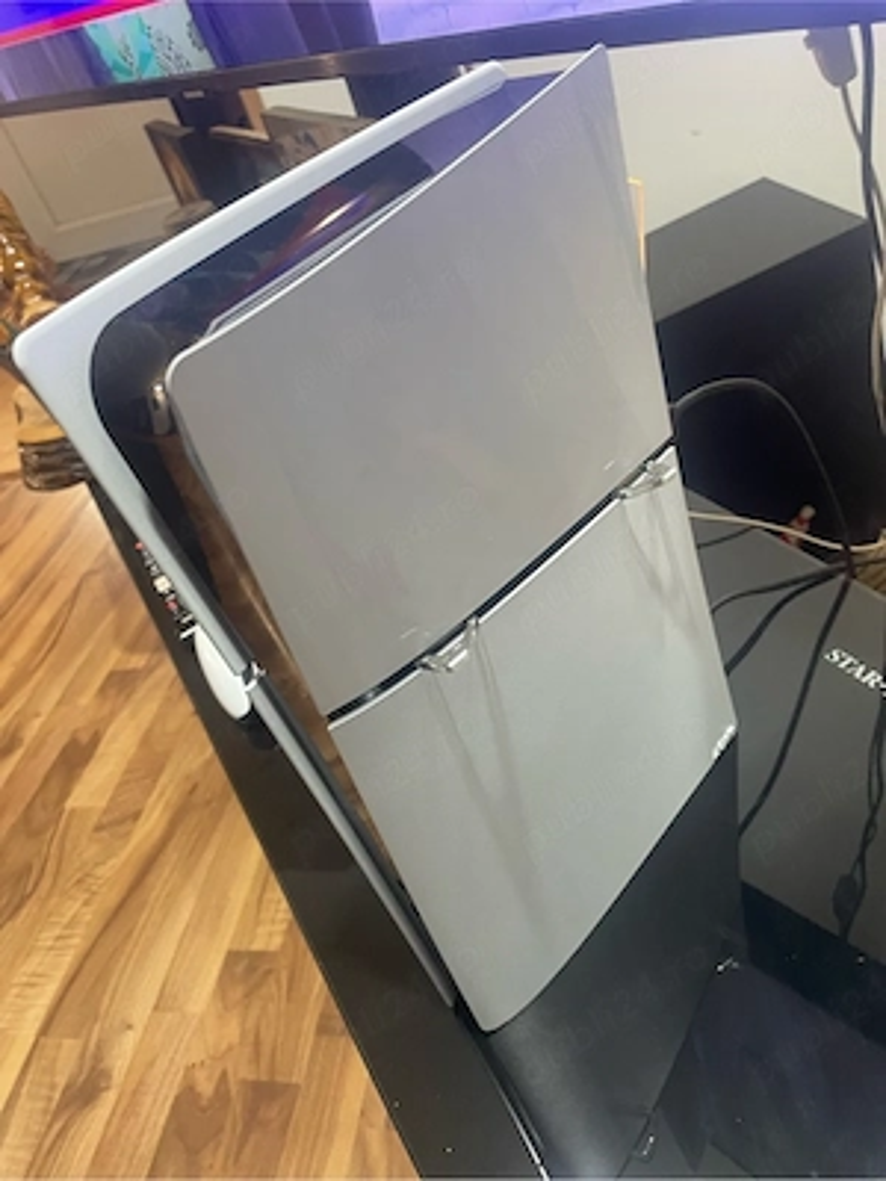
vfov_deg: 67.3
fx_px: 887
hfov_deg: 53.1
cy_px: 590
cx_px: 443
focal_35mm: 26
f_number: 1.6
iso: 320
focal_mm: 4.2
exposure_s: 1/50
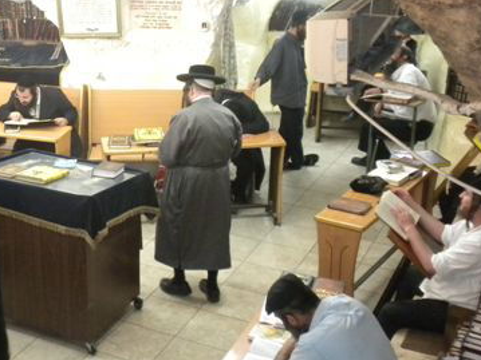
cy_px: 137
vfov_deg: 22.2
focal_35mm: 66
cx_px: 90
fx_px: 917
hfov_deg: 28.7
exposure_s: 1/41.8
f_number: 3.5
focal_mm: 6.6
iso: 400
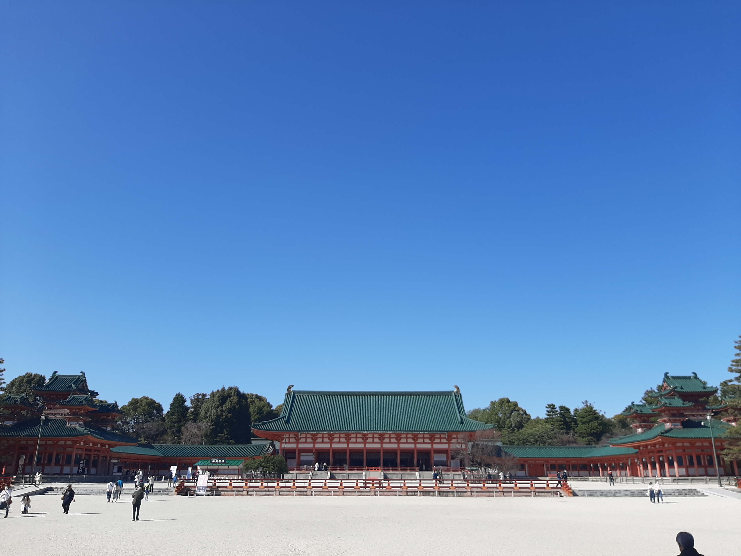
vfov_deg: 53.1
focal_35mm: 26
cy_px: 278
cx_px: 370
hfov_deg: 67.3
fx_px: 557
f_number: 1.7
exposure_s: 1/2817
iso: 40
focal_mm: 3.93
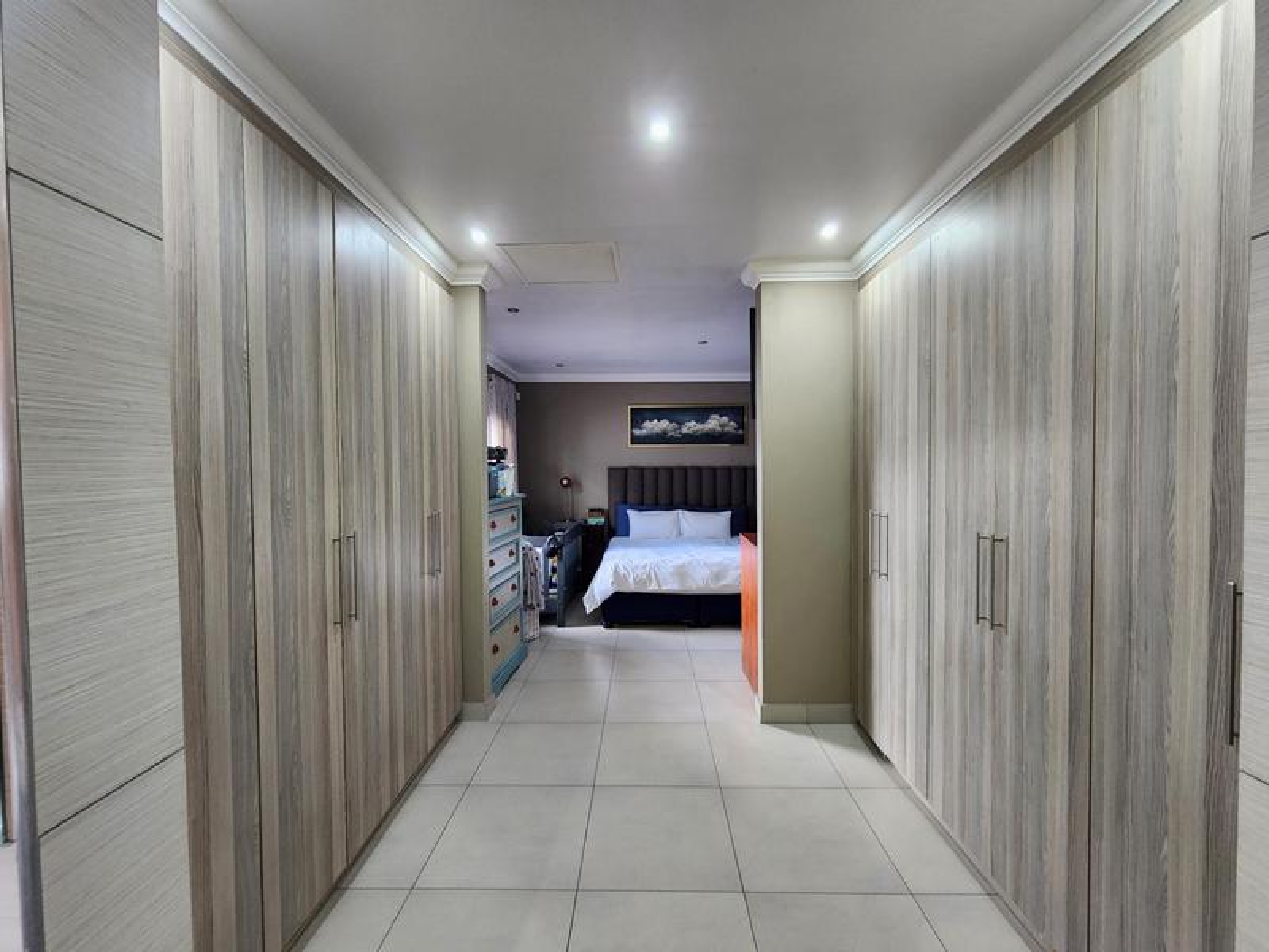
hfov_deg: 106.2
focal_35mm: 13
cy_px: 476
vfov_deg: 89.9
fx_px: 477
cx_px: 634
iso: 500
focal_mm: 2.2
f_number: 2.2
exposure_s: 1/33.3
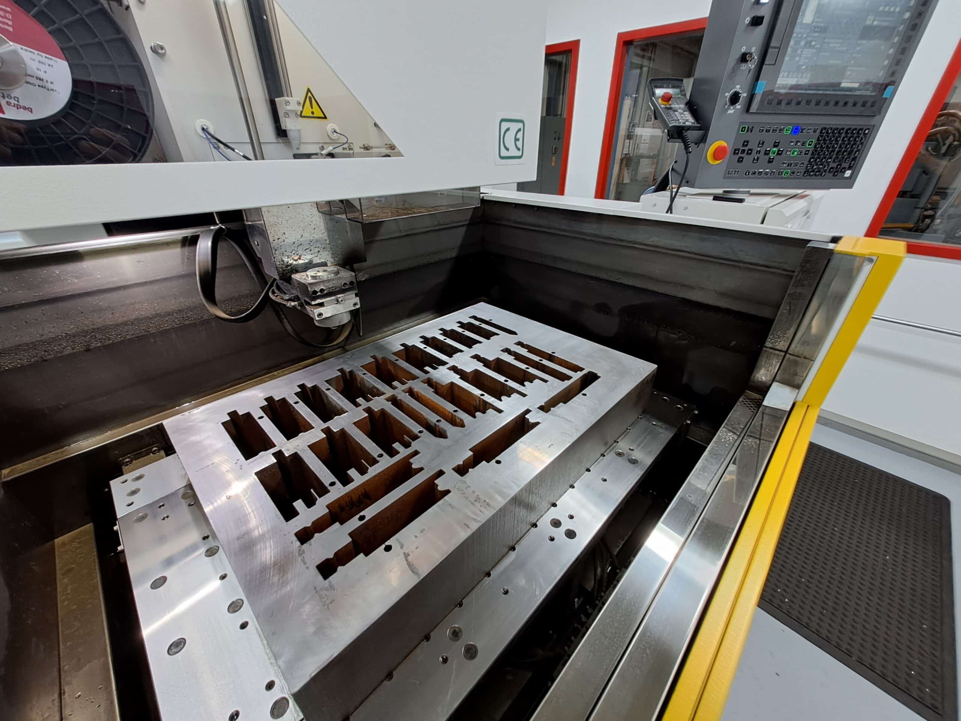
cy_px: 360
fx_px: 361
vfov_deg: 89.9
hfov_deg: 106.2
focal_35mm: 13
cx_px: 480
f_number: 2.2
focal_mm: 1.42
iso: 100
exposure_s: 1/50
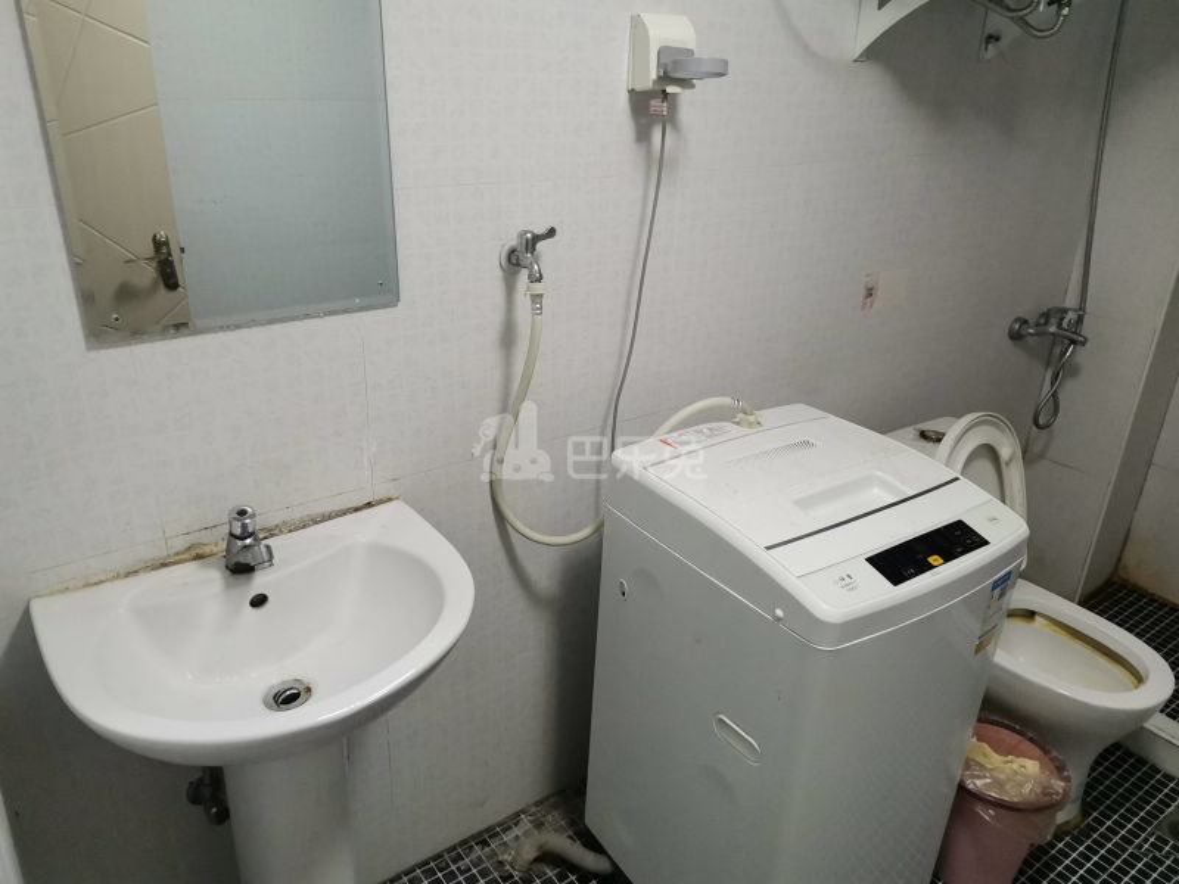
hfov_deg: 67.3
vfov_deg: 53.1
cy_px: 442
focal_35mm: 26
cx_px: 590
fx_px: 886
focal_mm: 4.75
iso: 400
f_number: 1.8
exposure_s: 1/33.3
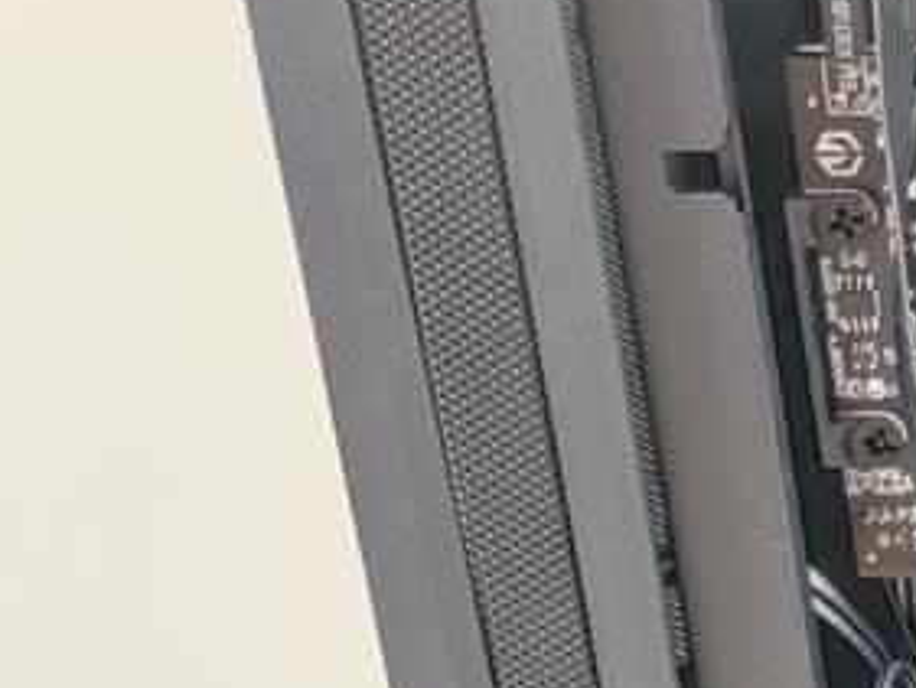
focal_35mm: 123
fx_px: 3256
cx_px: 1902
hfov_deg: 13.4
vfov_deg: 11.6
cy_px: 983
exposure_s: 1/17
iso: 446
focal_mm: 6.78
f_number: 1.85
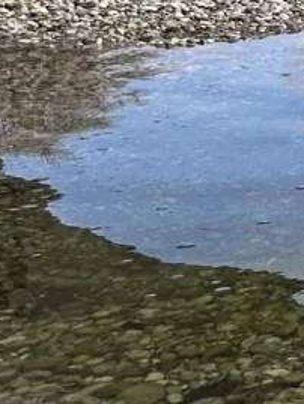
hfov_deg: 9.3
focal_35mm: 100
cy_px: -26
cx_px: 1061
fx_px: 1170
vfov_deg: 18.9
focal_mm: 2.22
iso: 40
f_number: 2.2
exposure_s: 1/600
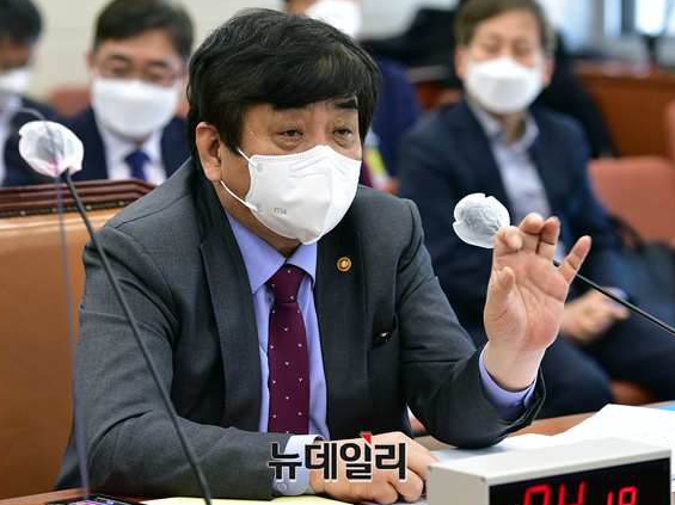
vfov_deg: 11.1
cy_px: 252
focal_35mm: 133
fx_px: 2592
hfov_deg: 14.8
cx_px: 335
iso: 1800
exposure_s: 1/250
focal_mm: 122
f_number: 4
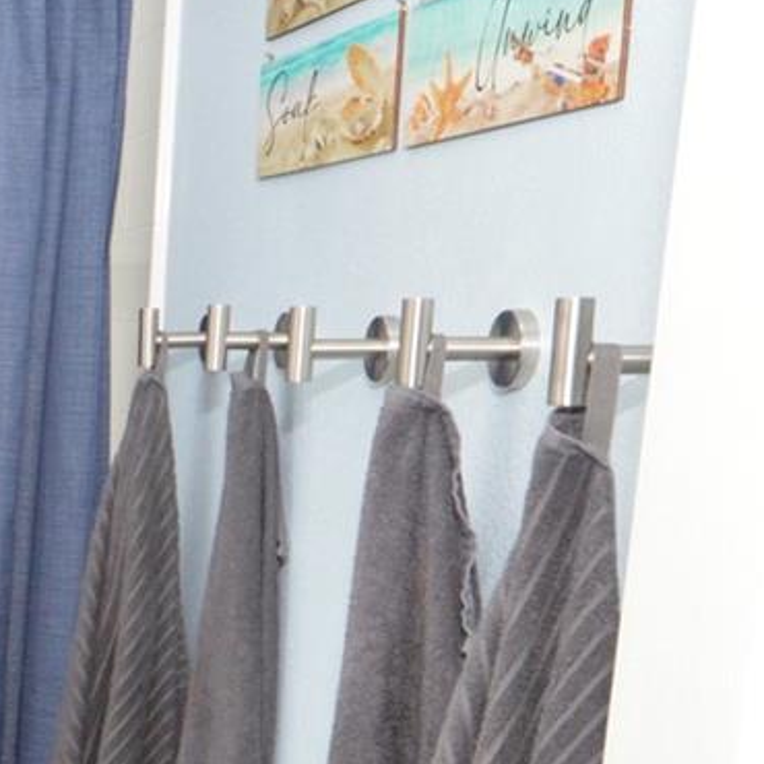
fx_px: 1648
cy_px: 678
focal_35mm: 66
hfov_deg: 22.1
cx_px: -351
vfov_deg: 25.3
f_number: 11
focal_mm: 12
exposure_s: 1/100
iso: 800
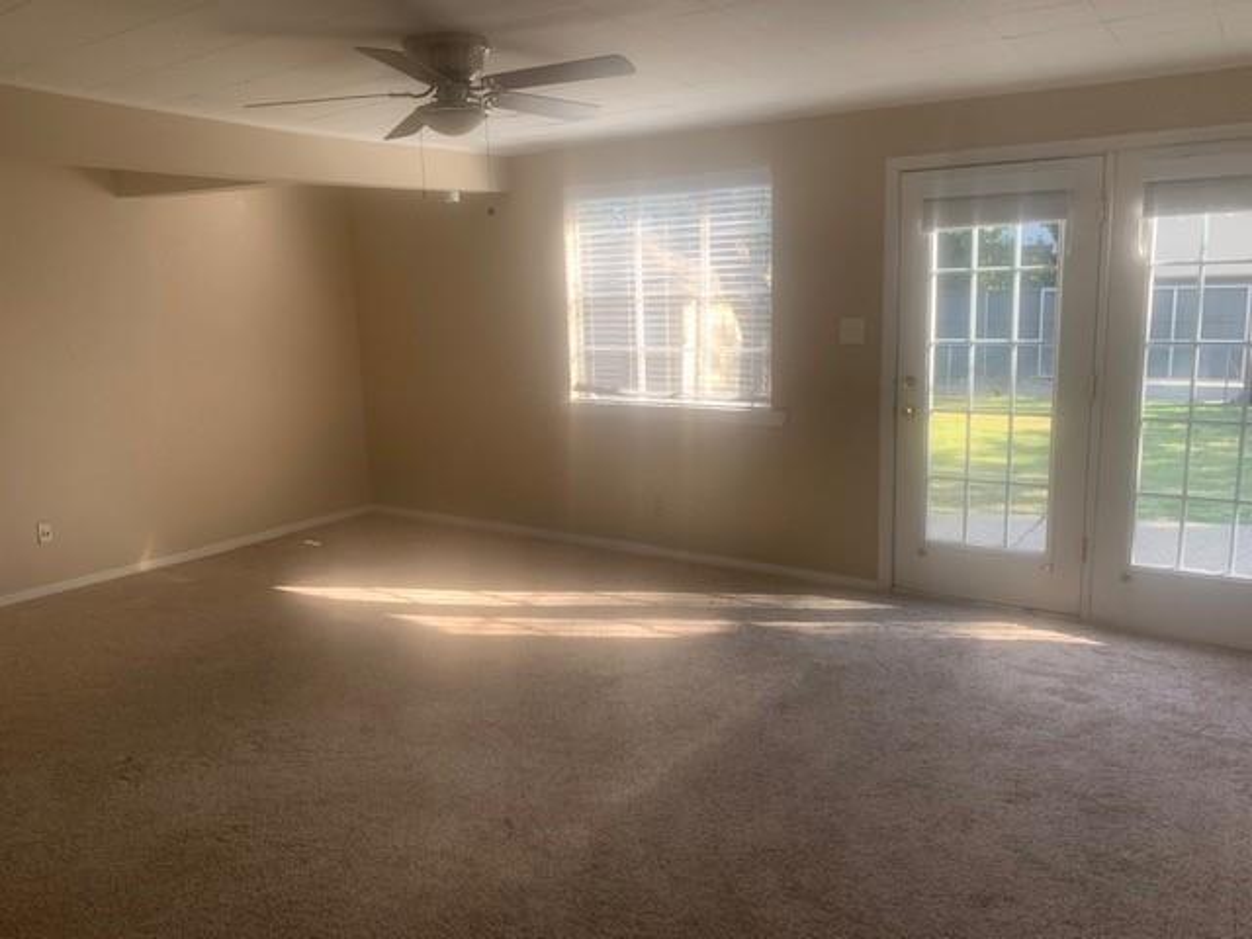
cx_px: 626
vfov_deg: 53.1
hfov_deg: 67.3
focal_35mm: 26
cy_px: 470
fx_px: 940
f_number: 1.8
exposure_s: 1/121
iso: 40
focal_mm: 4.25
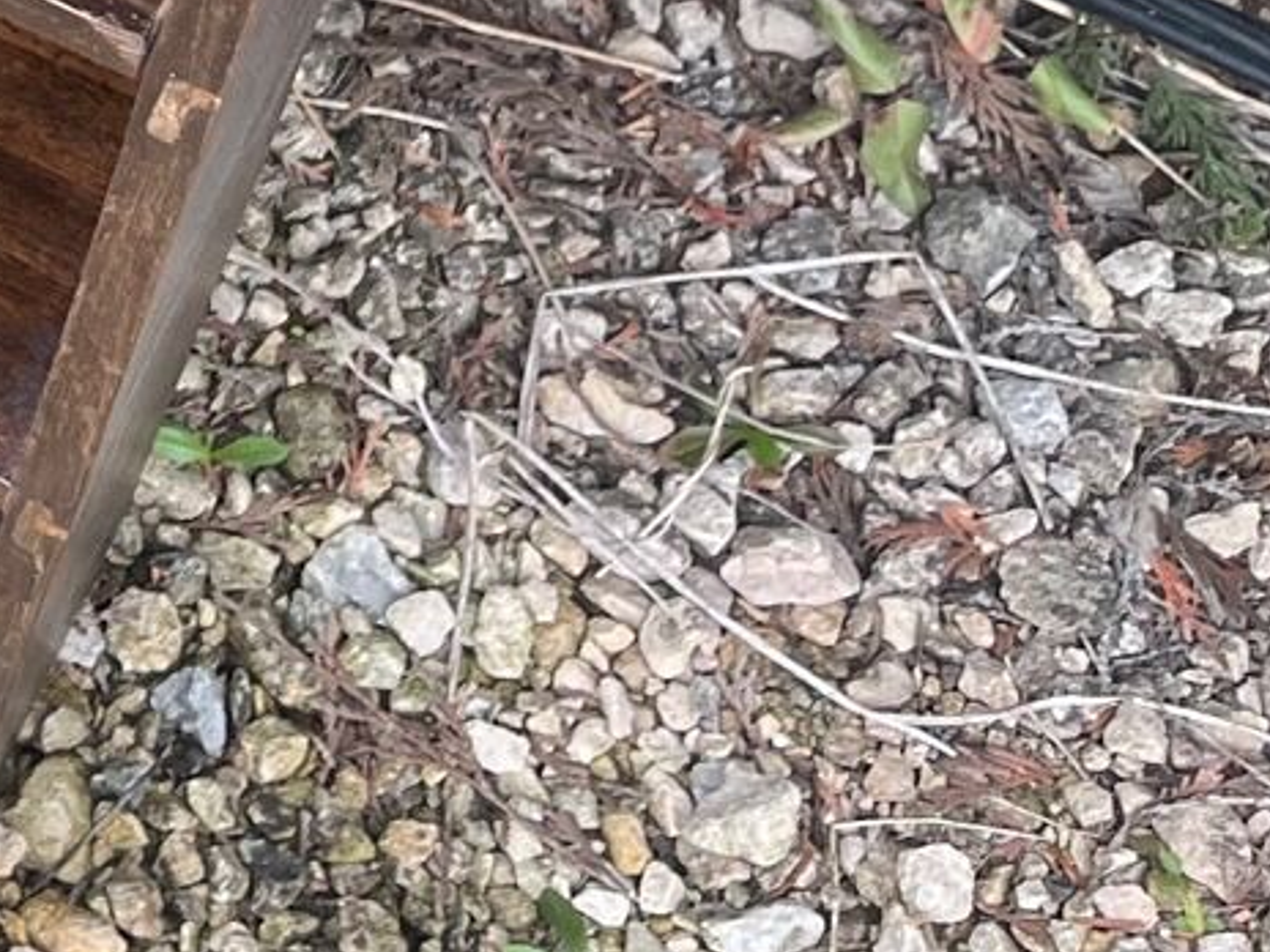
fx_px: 4146
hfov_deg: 14.6
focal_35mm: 113
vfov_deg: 12.0
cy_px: -766
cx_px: -1202
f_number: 1.6
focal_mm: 5.1
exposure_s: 1/121
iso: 64
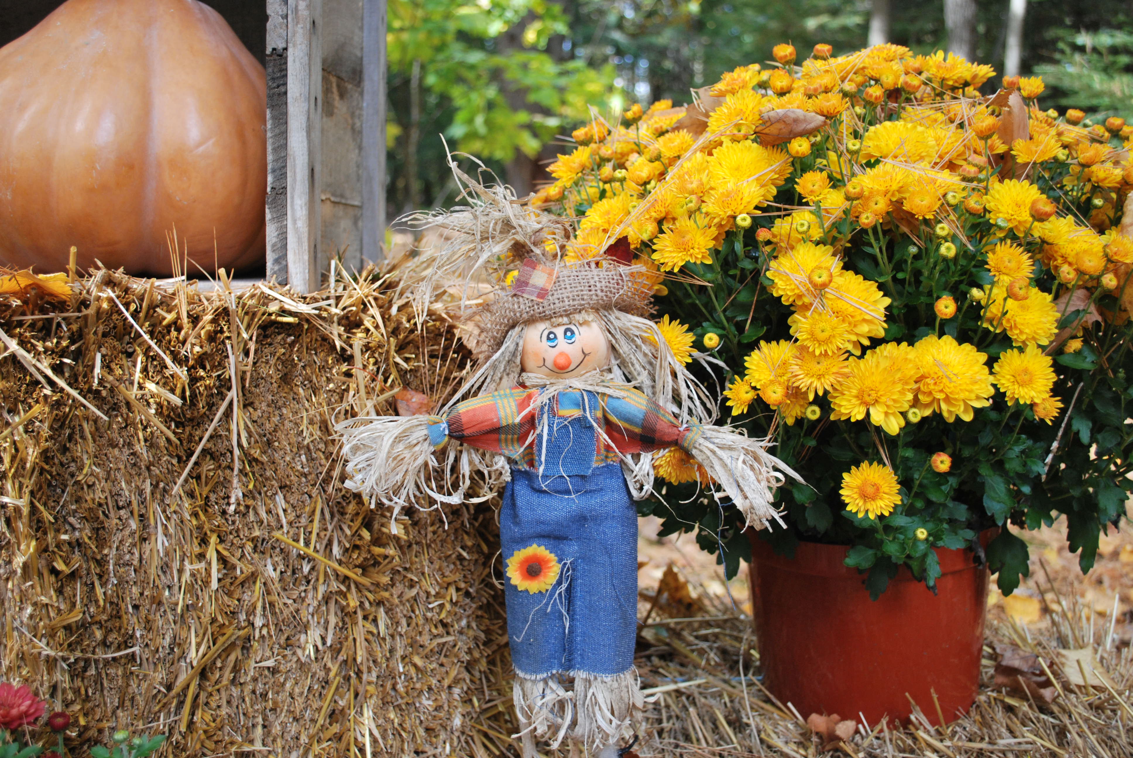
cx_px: 566
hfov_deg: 57.2
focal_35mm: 33
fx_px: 1040
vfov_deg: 40.1
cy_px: 379
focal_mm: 22
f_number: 4
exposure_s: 1/100
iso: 400
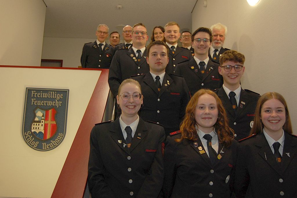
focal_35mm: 33
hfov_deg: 57.3
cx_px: 148
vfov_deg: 39.9
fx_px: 272
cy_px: 99
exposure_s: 1/60
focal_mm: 22
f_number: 4
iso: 400
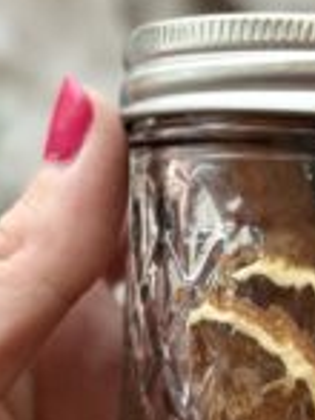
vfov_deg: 12.1
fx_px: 1981
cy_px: 329
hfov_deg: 8.9
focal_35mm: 163
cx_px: 437
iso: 125
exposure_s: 1/79
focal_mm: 6.86
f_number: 1.78
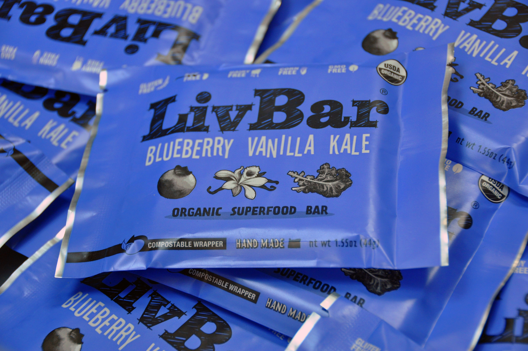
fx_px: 1538
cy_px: 176
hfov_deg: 19.5
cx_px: 264
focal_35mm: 105
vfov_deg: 13.0
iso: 800
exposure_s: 1/60
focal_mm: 70
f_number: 5
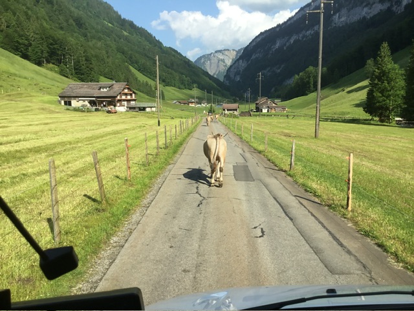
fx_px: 371
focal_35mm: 31
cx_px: 207
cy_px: 156
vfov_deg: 45.4
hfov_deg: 58.4
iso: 25
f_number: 2.4
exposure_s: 1/762
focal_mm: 3.3
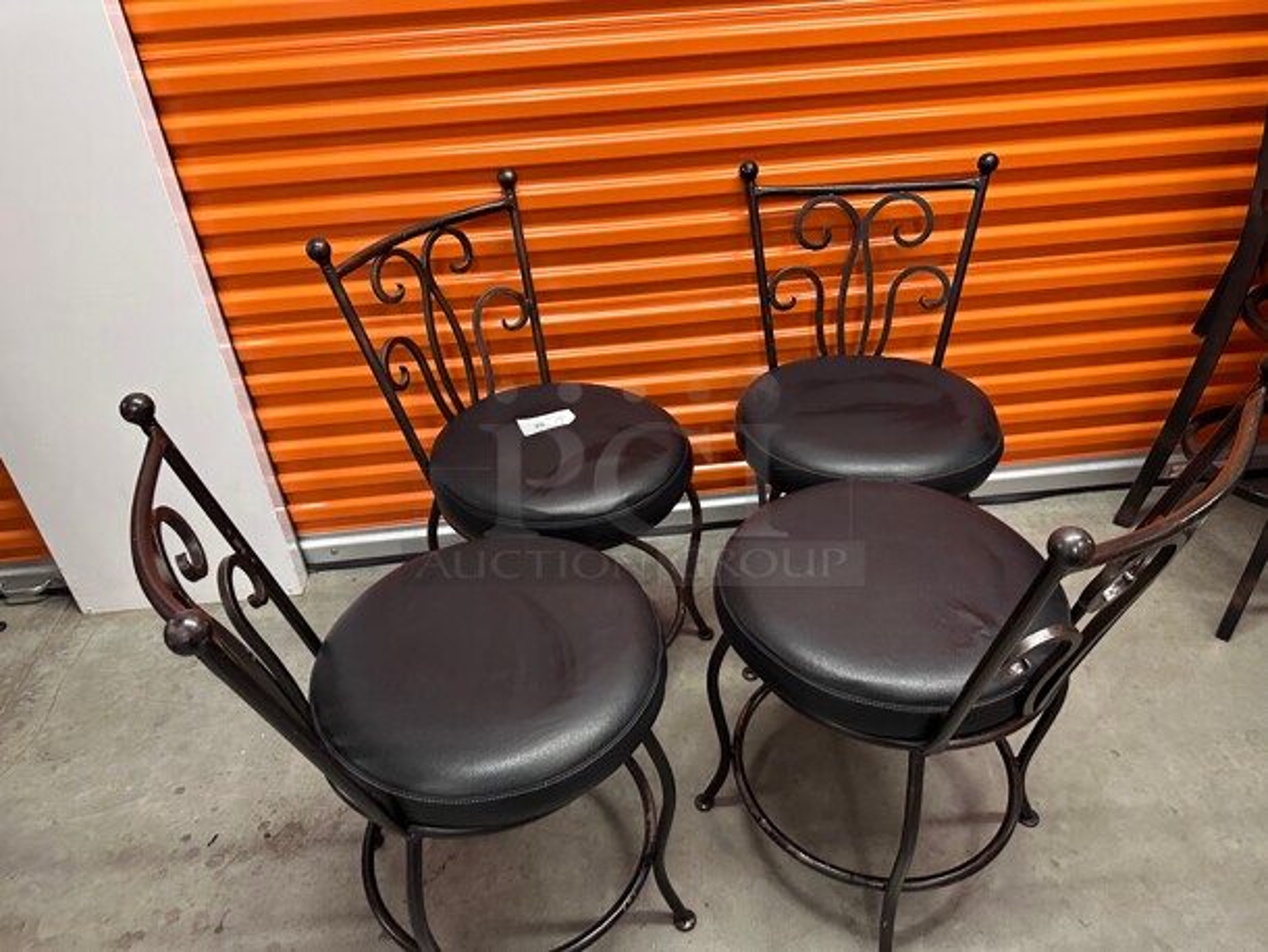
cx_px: 634
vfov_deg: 56.8
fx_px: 879
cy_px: 476
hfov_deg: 71.6
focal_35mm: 24
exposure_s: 1/60
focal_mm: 6.86
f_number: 1.78
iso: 500
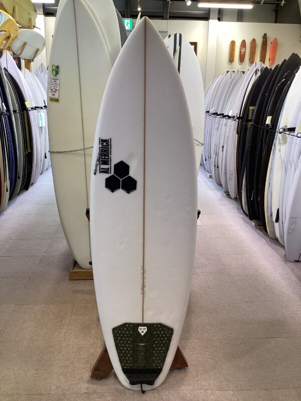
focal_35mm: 31
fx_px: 359
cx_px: 150
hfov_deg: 45.4
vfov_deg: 58.4
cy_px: 200
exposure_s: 1/50
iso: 64
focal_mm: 3.3
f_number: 2.4
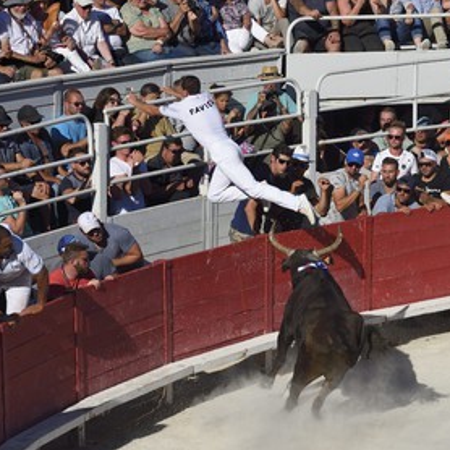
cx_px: 335
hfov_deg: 9.7
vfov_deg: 9.7
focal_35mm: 180
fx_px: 2647
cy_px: 225
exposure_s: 1/1600
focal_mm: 140
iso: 400
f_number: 9
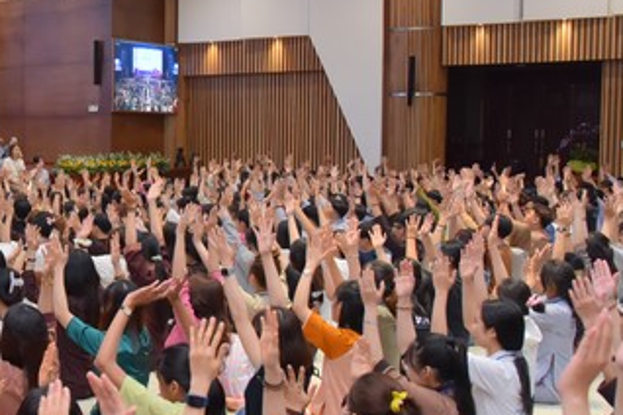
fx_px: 848
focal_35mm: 49
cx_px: 51
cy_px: 177
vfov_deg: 27.5
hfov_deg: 37.4
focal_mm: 24
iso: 1600
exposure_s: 1/125
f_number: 5.6
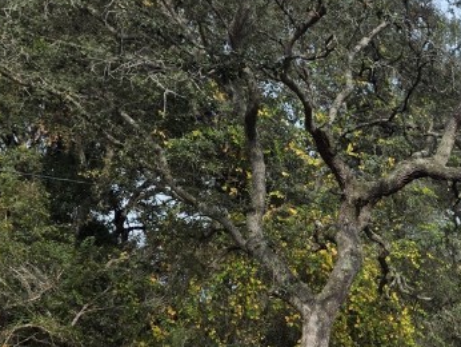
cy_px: 327
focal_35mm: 68
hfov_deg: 24.8
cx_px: 598
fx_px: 906
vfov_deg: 21.1
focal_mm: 6.3
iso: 80
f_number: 1.7
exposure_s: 1/3972
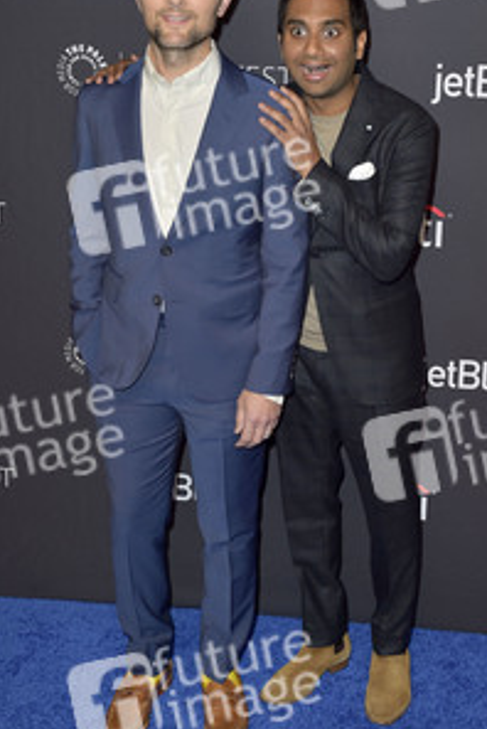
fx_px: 1093
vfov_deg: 36.8
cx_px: 267
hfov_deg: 25.1
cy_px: 320
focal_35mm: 54
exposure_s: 1/250
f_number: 5.6
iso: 250
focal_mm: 40
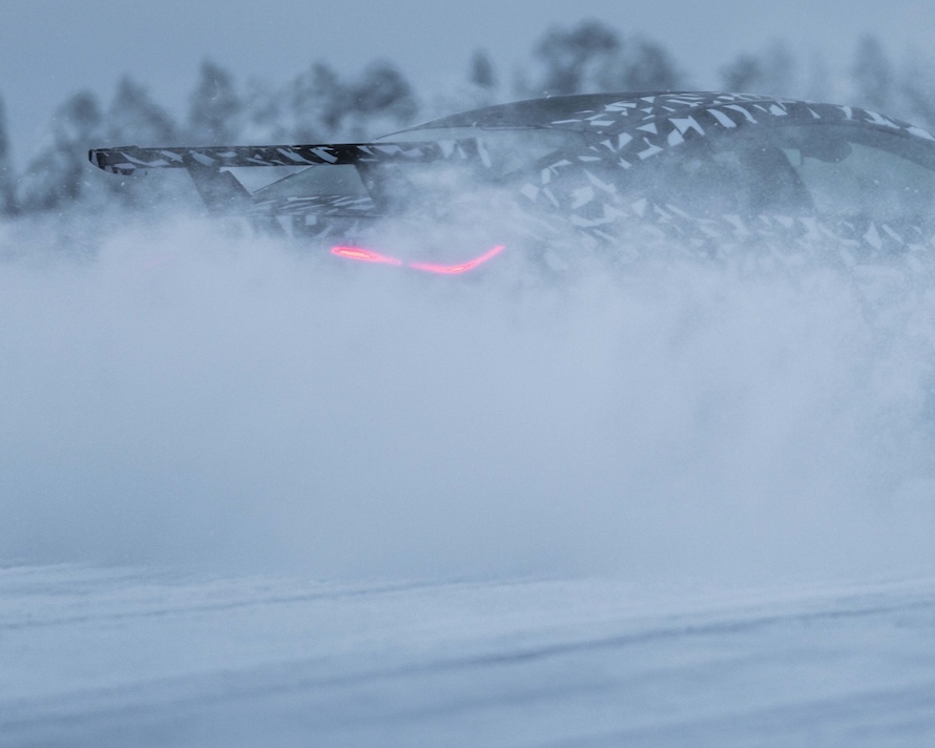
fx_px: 11207
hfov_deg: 4.8
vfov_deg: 3.8
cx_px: 707
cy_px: 293
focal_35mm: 405
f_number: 3.2
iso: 500
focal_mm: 200
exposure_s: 1/500
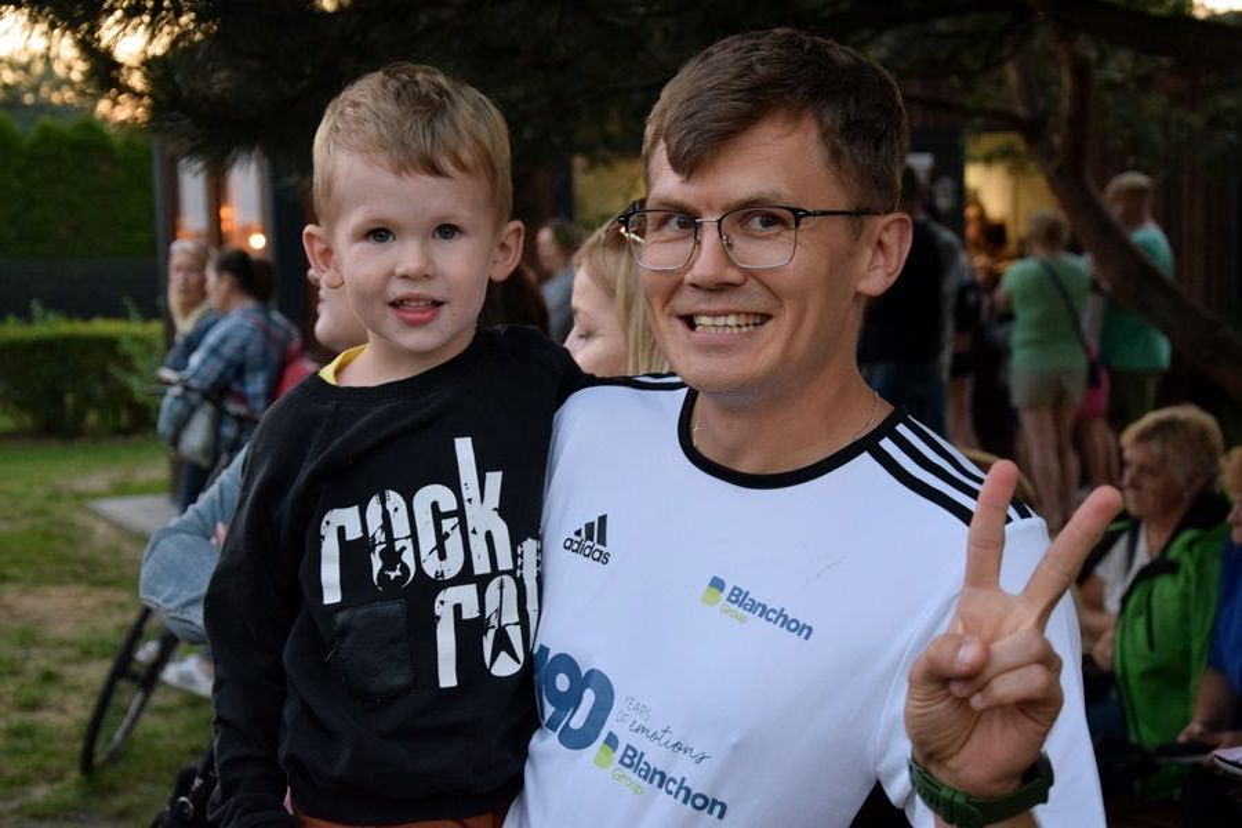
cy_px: 414
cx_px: 621
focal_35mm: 68
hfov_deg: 29.9
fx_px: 2329
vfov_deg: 20.2
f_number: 4.8
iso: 900
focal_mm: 45
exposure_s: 1/100
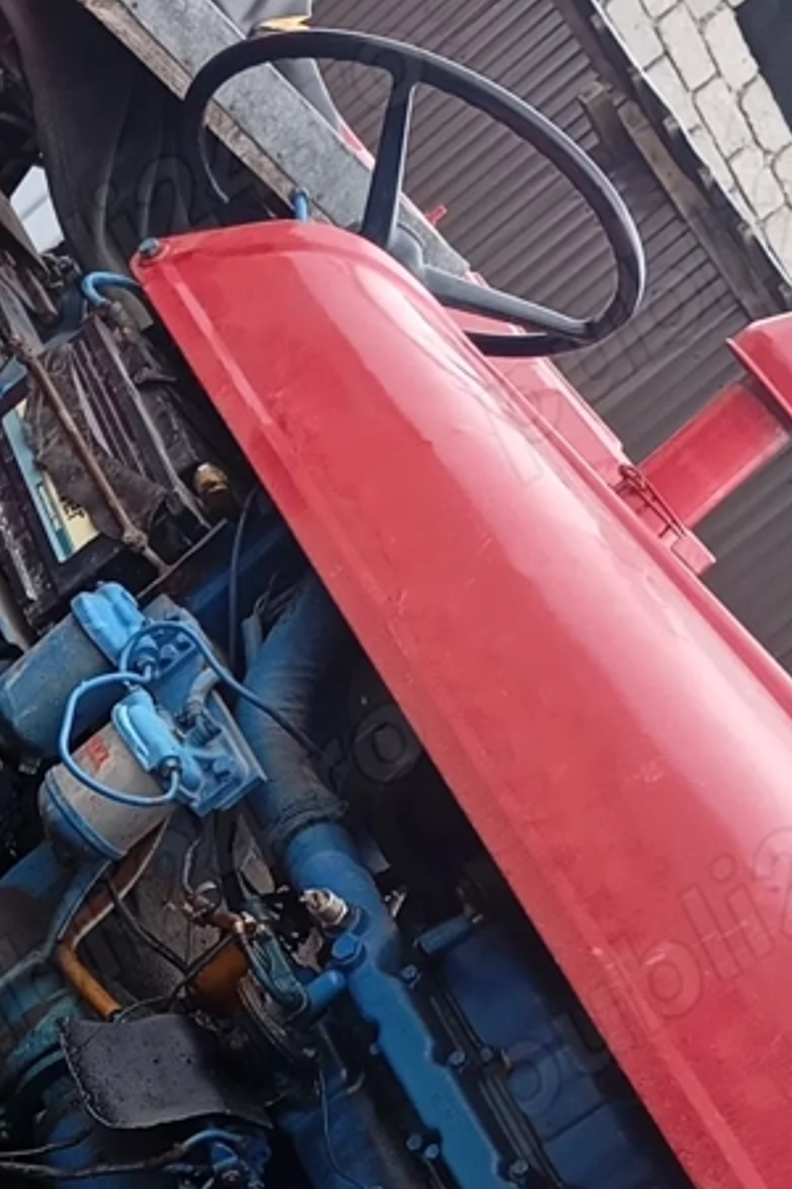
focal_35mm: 86
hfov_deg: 15.3
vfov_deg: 23.1
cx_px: -169
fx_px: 2838
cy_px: 1049
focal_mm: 4.27
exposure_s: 1/100
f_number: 1.8
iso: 118
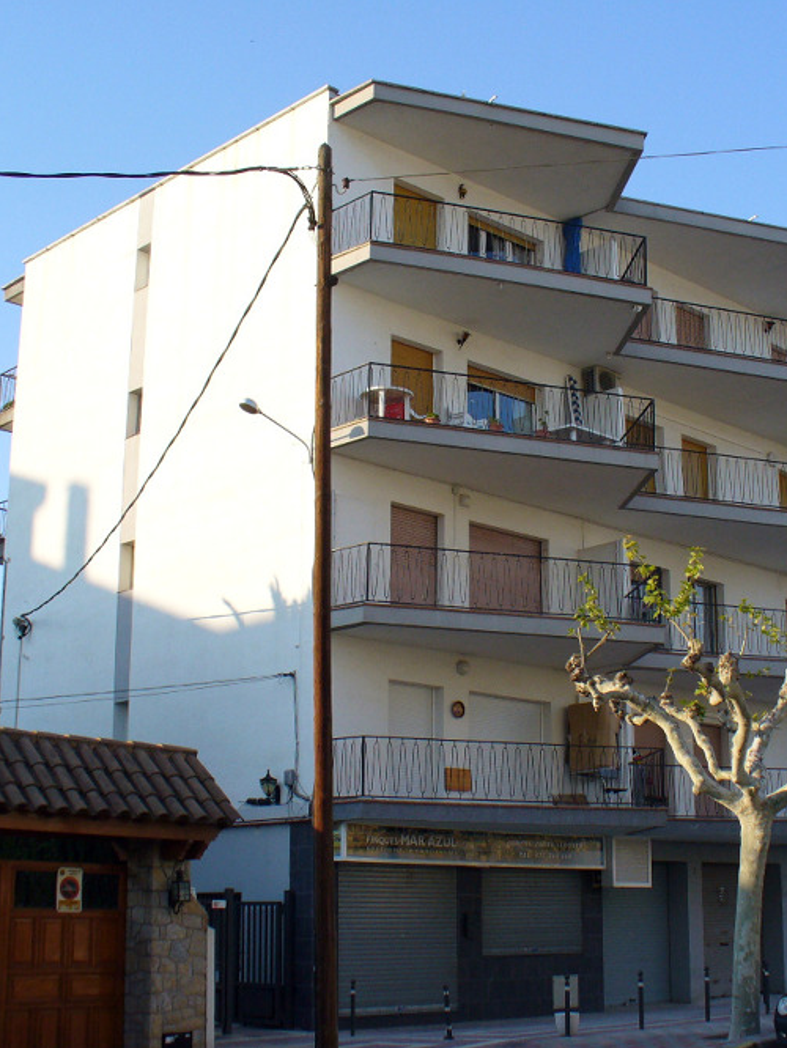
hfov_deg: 29.0
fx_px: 1515
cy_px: 530
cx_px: 480
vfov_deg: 38.2
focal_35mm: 50
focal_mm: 6.1
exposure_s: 1/200
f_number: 5.6
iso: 80
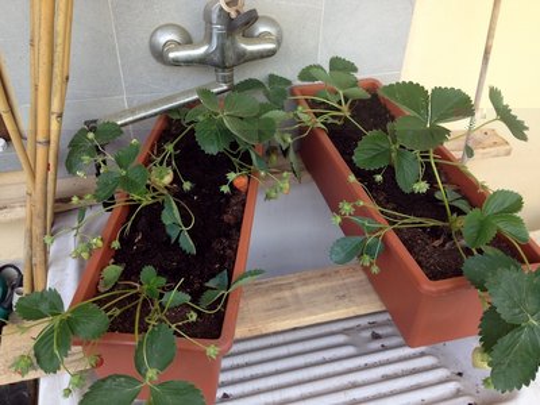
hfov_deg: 52.6
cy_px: 202
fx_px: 546
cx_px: 270
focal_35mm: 35
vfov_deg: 40.7
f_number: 2.4
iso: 50
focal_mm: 4.28
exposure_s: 1/124
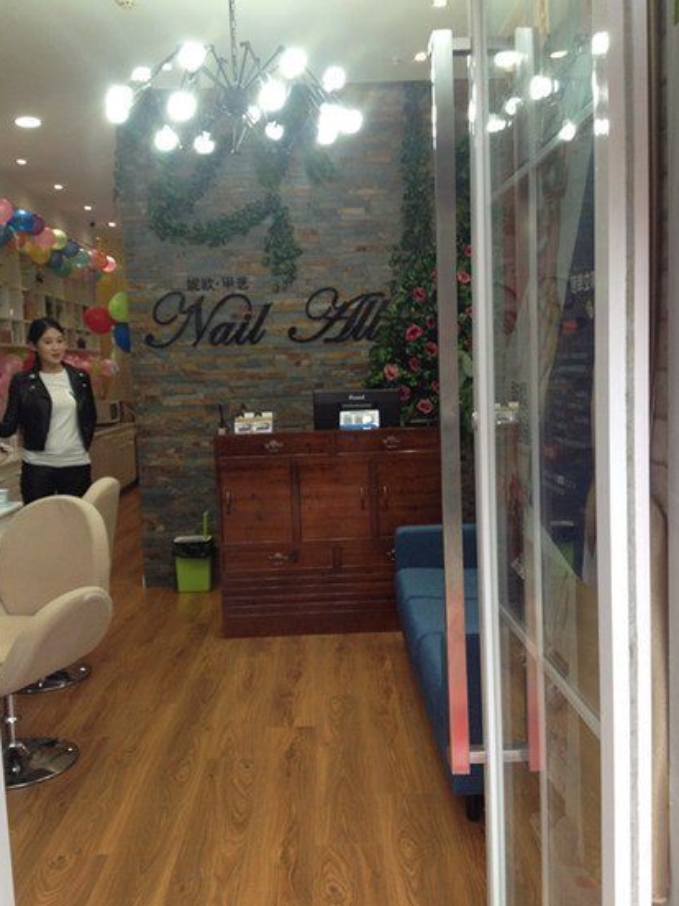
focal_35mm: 38
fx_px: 995
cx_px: 335
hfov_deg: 37.7
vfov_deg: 49.0
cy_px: 464
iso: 50
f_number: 2.4
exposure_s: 1/40
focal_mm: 4.28
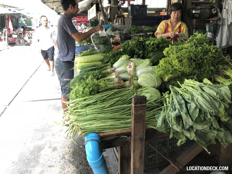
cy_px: 87
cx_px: 116
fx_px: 188
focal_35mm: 28
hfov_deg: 63.4
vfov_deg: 49.7
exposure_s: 1/50
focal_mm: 3.99
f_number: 1.8
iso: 25
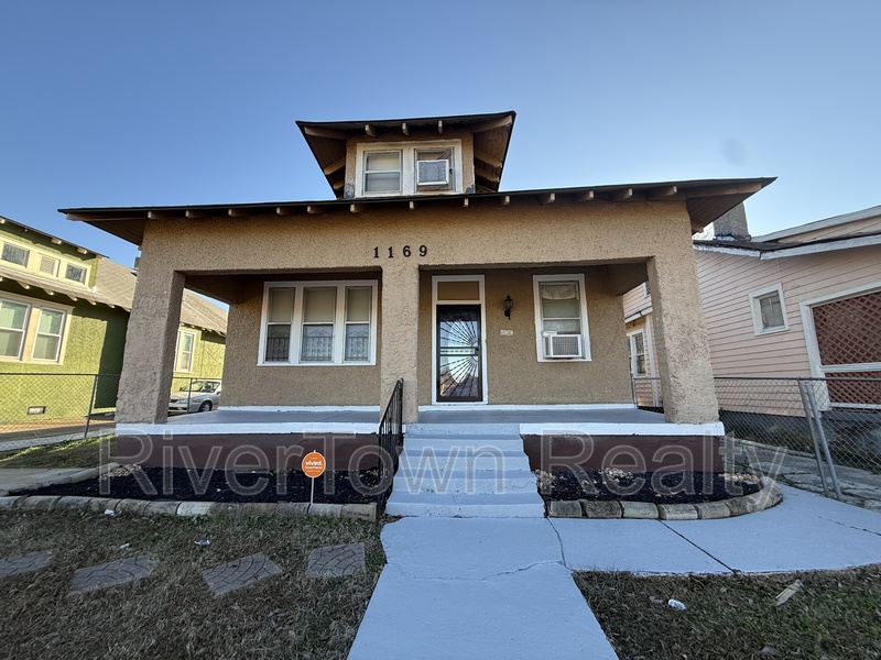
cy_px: 330
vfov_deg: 85.7
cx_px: 440
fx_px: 356
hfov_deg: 102.1
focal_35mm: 14
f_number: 2.2
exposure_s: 1/256
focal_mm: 2.22
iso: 50
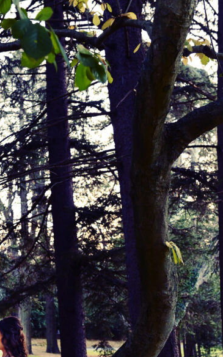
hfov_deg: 17.3
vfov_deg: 27.2
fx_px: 729
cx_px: 66
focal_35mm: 75
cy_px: 260
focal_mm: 42
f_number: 4
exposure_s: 1/40
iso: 1000
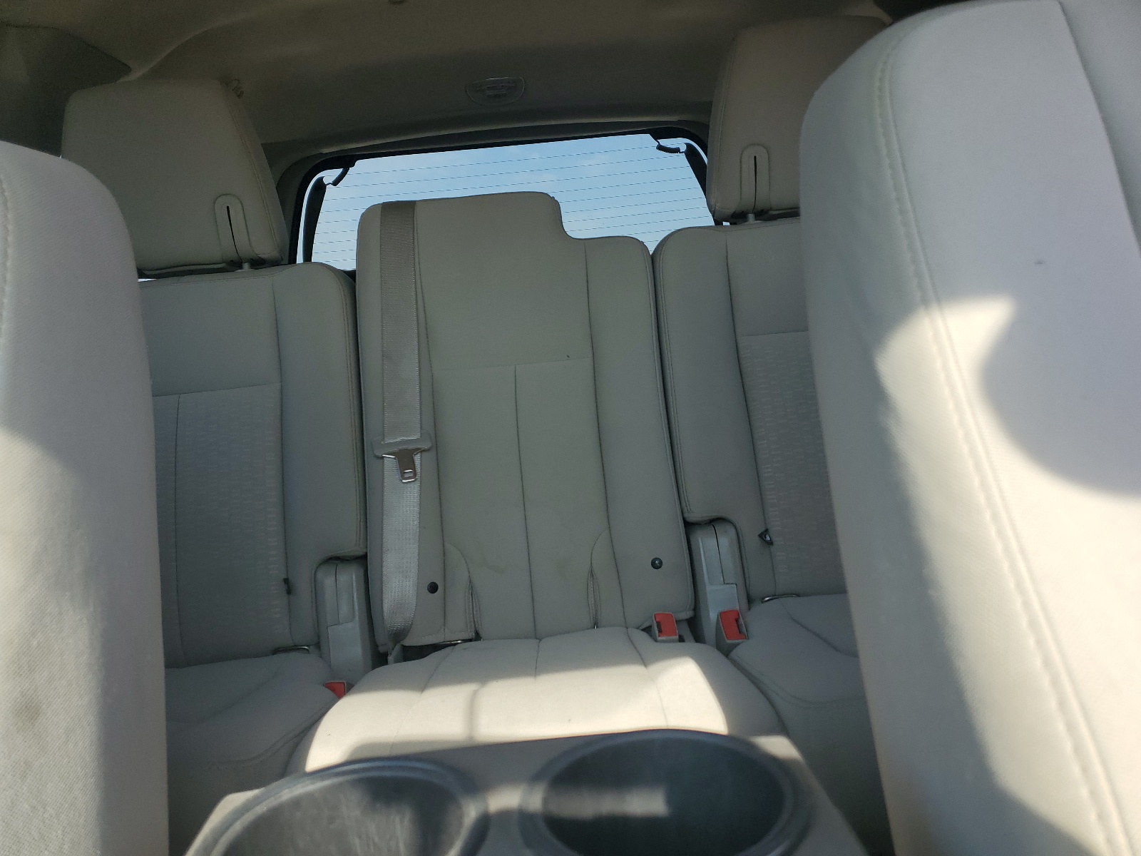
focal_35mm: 26
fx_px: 857
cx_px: 570
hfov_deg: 67.3
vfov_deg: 53.1
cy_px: 428
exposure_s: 1/526
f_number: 1.5
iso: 50
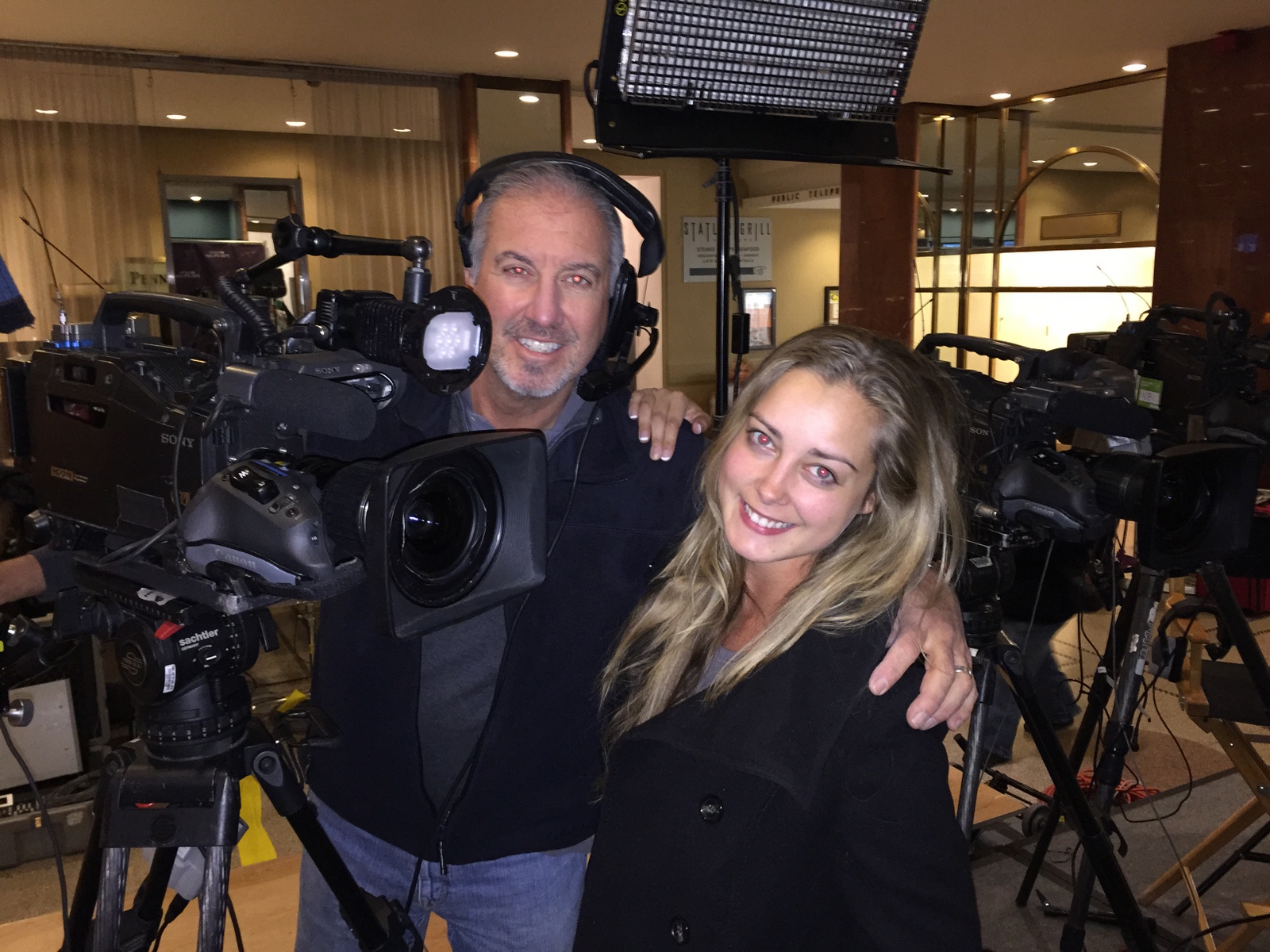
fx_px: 1064
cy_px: 476
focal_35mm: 29
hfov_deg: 61.7
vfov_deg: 48.2
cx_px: 635
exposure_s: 1/16
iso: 200
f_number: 2.2
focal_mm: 4.15
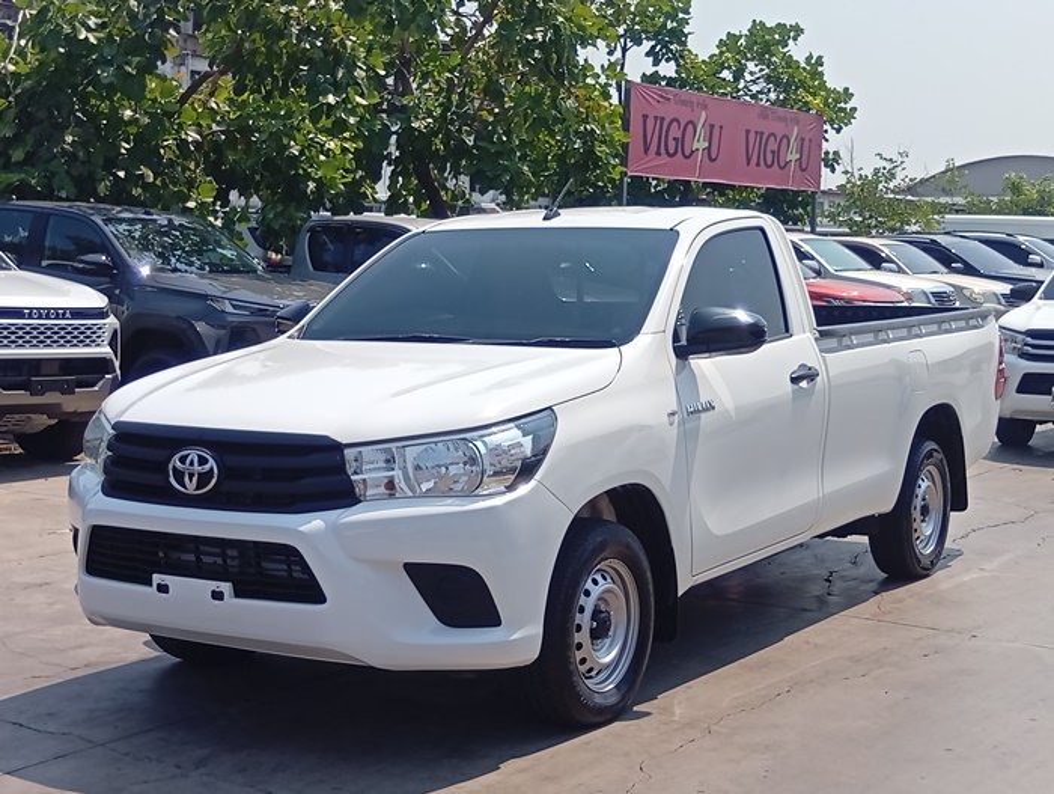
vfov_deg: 27.1
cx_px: 527
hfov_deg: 35.5
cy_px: 397
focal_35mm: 54
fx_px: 1646
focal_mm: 3.84
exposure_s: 1/1980
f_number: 1.8
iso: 50
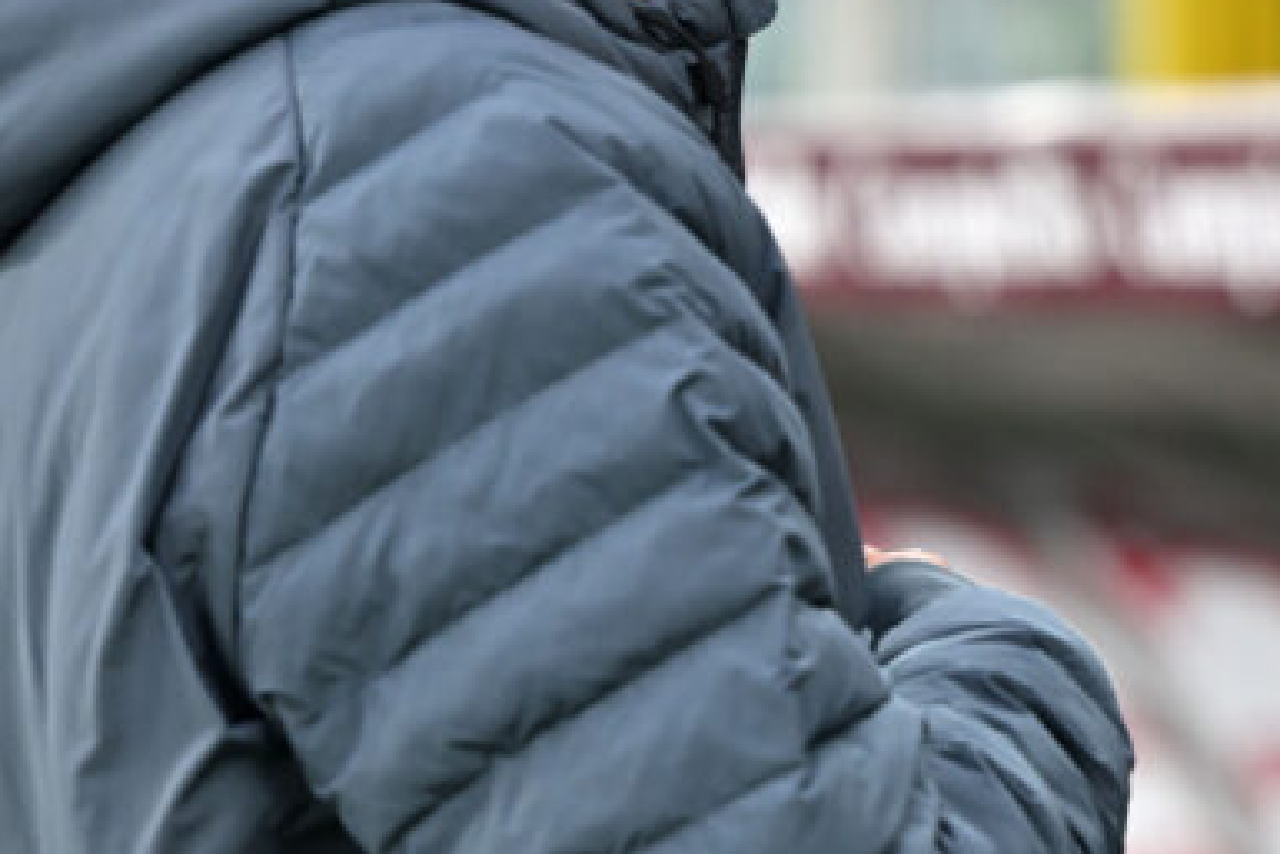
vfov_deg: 4.0
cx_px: 1240
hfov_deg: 5.9
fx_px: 12306
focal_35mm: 346
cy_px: 344
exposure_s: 1/500
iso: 800
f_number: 3.2
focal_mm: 130
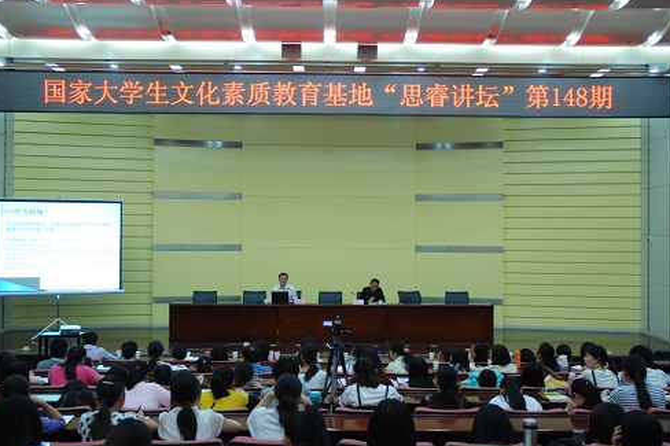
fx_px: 772
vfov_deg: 32.2
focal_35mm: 42
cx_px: 336
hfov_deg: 46.9
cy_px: 226
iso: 400
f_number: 3.8
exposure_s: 1/13
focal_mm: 27
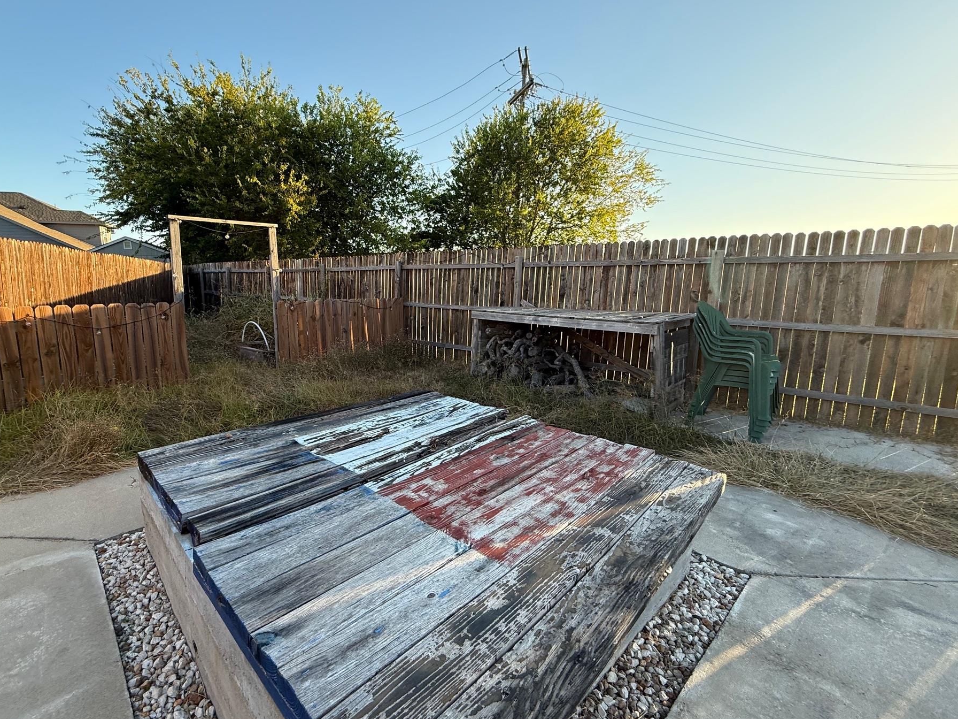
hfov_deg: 94.2
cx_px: 429
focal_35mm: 16
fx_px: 443
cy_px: 350
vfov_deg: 78.1
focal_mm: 2.22
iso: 64
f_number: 2.2
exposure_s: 1/240
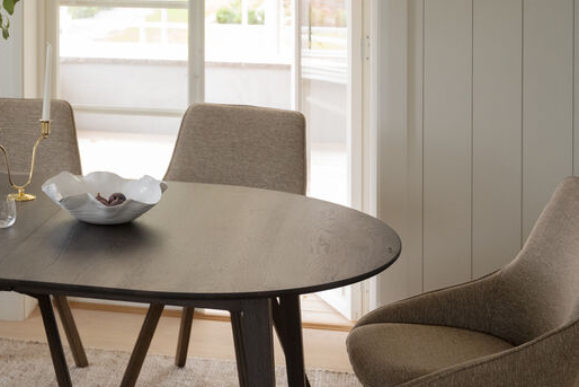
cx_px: 28
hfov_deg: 26.2
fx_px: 1190
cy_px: 252
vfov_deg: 18.4
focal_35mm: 74
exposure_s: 1/100
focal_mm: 38
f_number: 4
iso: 1250
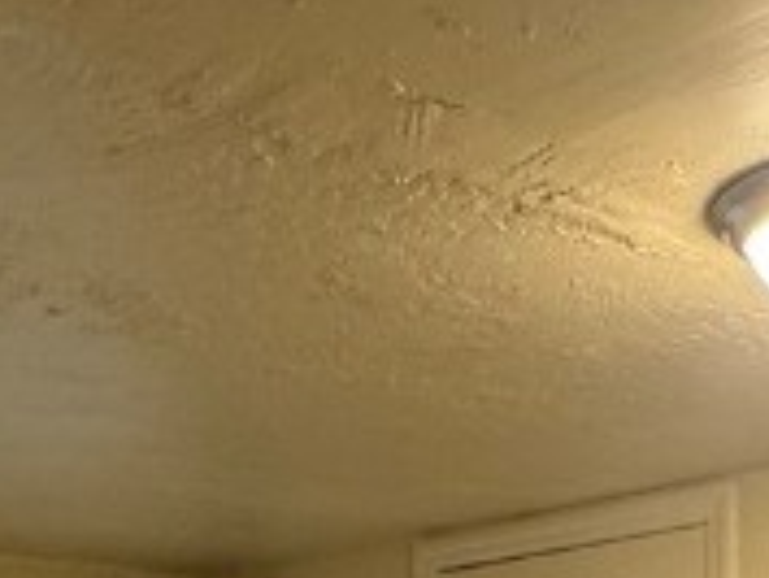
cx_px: 500
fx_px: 1801
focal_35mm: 81
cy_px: 891
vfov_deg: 16.5
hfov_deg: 24.0
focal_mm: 2.22
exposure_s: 1/60
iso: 200
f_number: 2.2
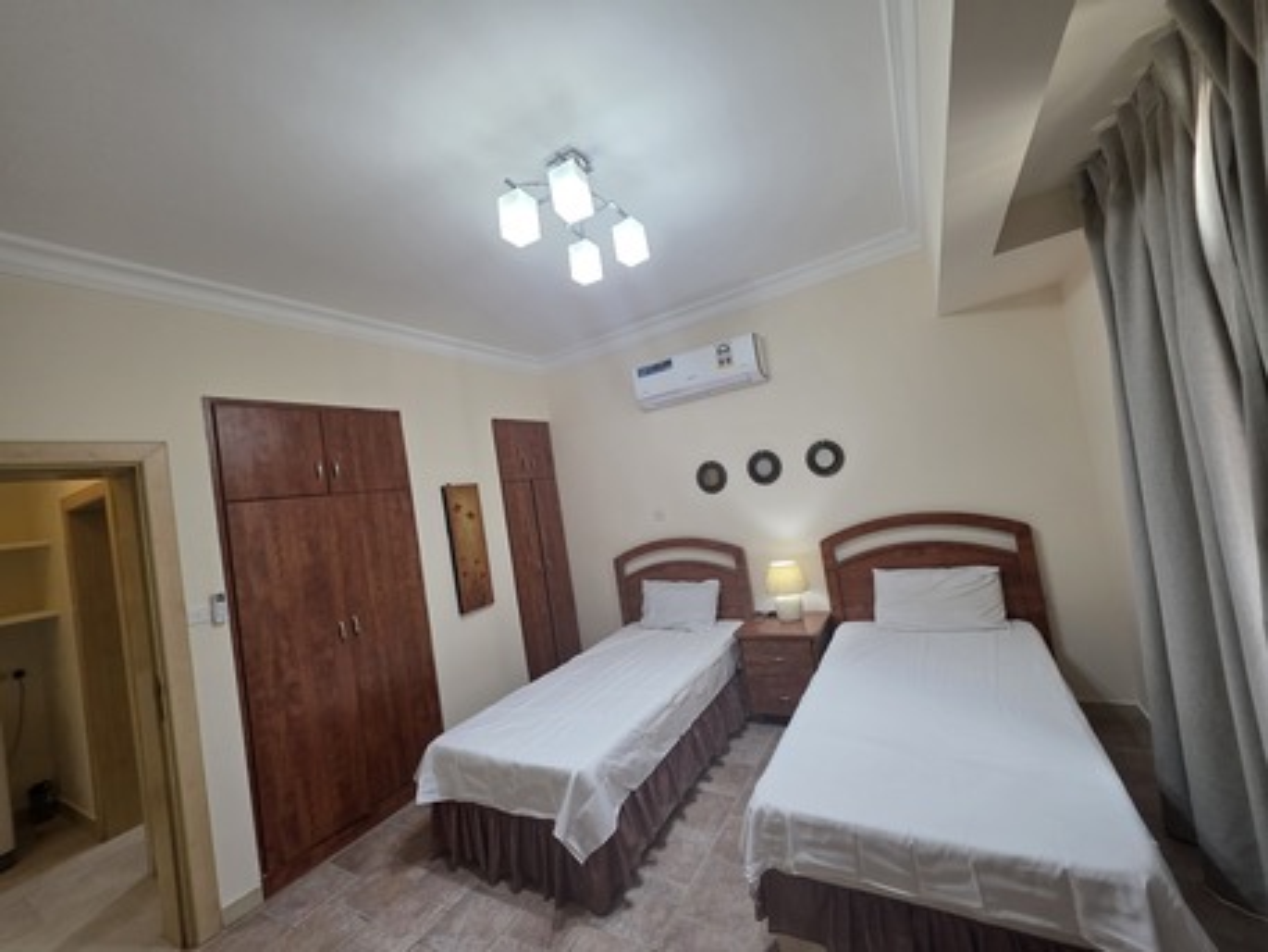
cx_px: 634
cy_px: 476
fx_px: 476
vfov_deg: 89.9
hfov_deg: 106.2
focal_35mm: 13
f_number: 1.9
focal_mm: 2.2
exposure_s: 1/100
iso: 200
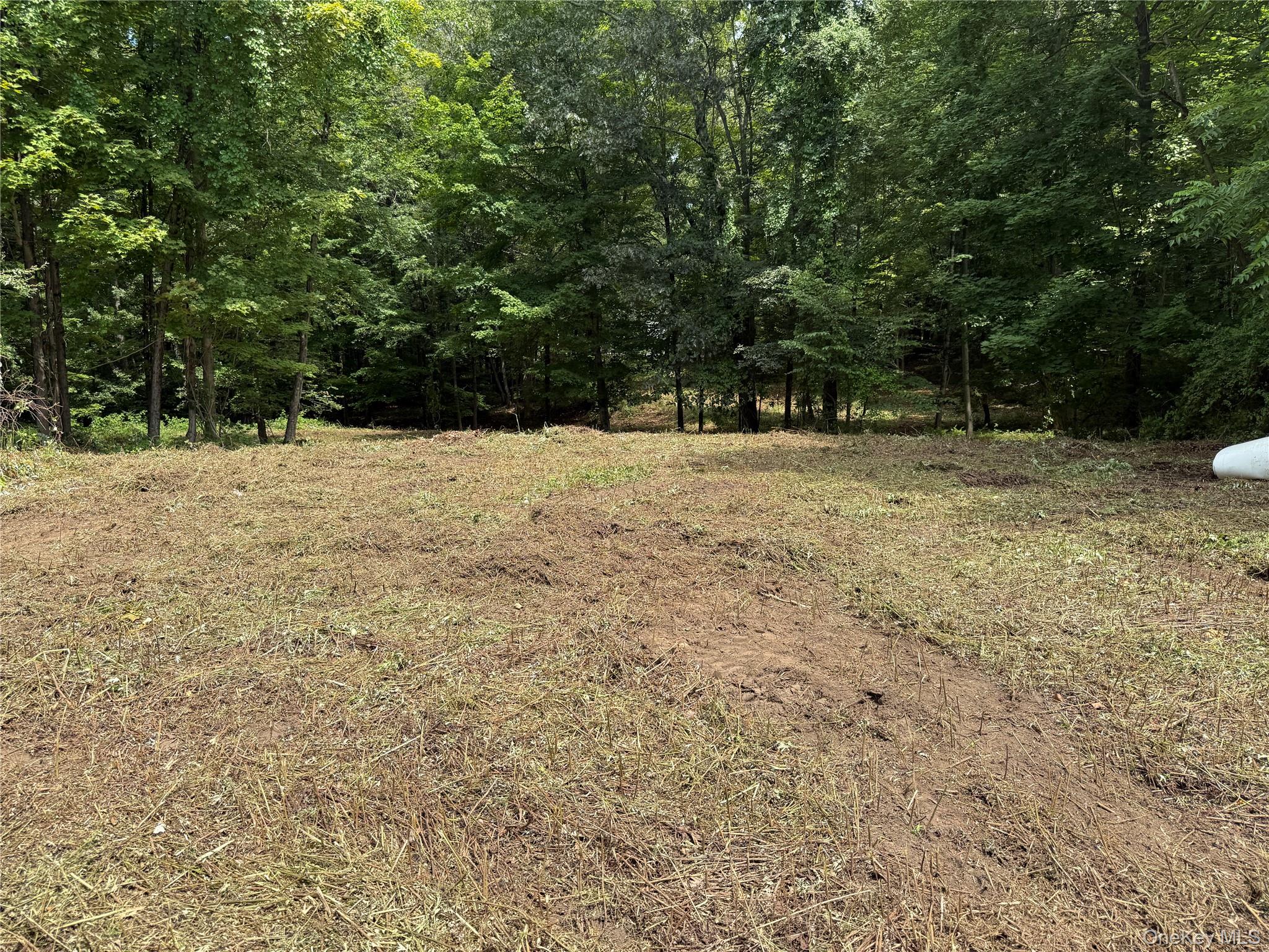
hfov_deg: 71.6
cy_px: 476
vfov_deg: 56.8
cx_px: 634
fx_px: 880
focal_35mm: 24
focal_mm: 6.76
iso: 80
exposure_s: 1/1653
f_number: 1.78
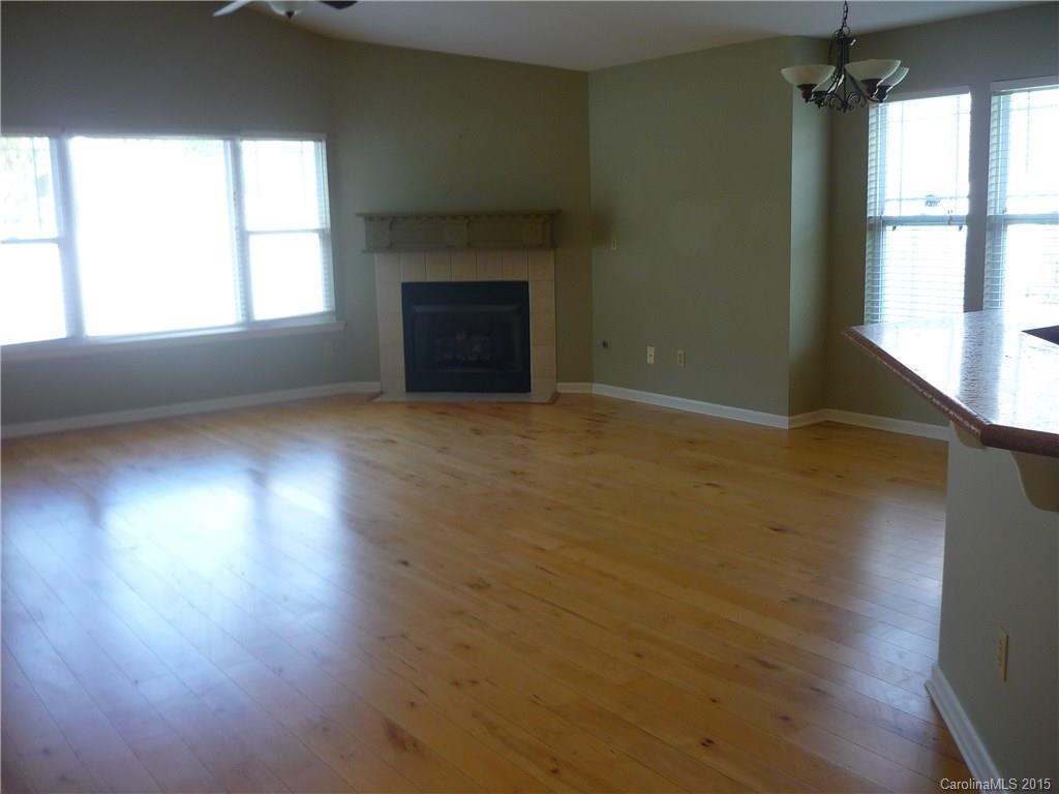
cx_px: 530
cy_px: 397
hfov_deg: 55.4
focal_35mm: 33
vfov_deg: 42.9
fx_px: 1010
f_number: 2.8
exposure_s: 1/50
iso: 100
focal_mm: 5.5
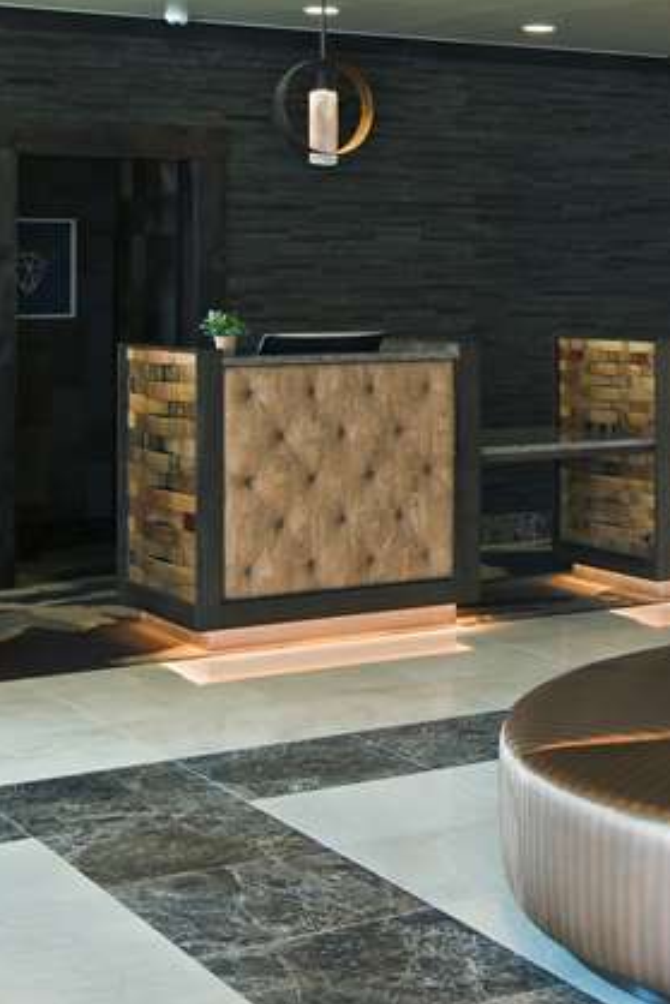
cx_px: 666
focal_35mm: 71
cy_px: 273
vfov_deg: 28.1
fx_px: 1980
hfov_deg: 18.7
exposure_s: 1/2.5
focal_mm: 29
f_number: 5.6
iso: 100
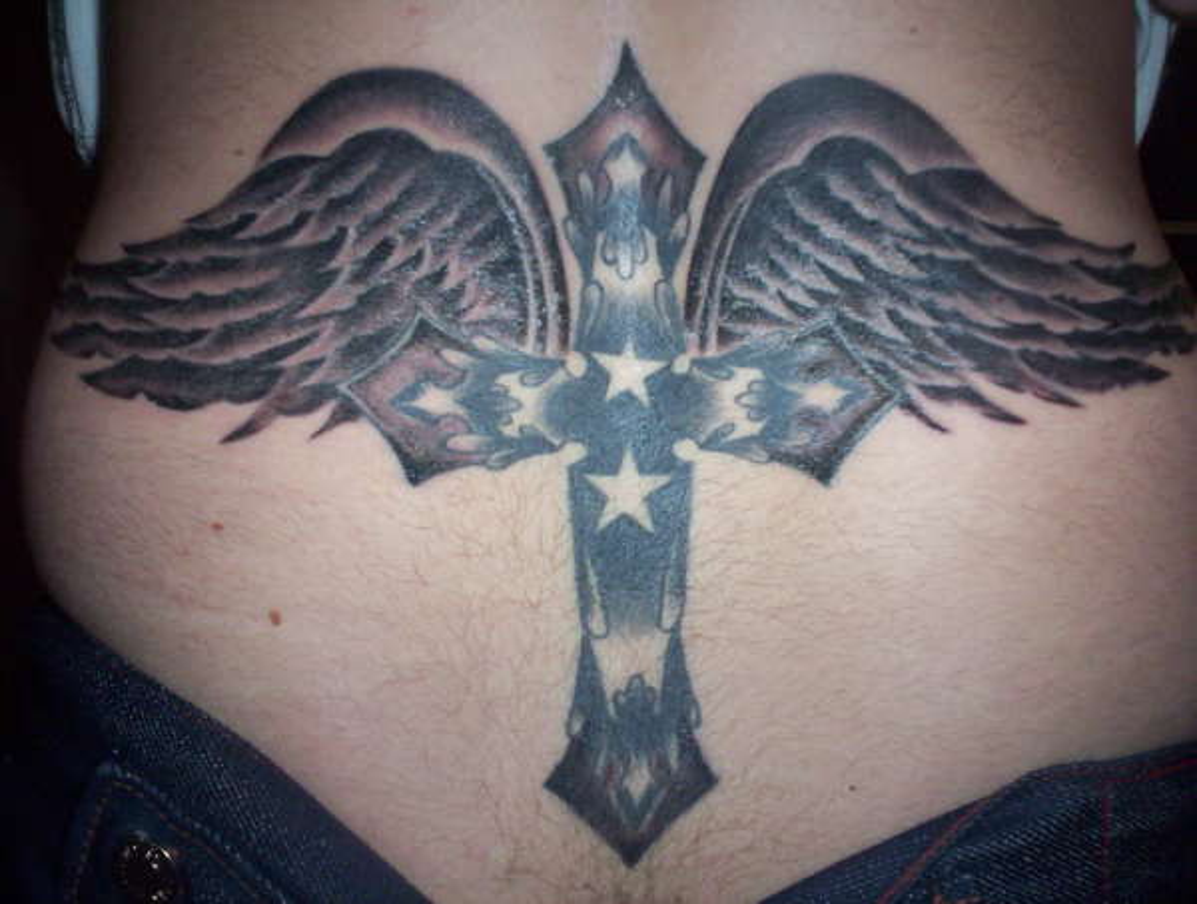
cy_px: 452
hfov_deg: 48.9
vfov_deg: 37.9
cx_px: 598
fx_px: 1317
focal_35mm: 38
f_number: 4.5
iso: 140
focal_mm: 4.99
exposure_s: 1/60
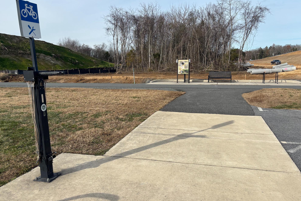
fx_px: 234
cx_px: 148
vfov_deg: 46.4
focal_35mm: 28
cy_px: 101
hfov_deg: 65.5
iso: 50
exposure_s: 1/3205
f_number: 1.6
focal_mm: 5.96
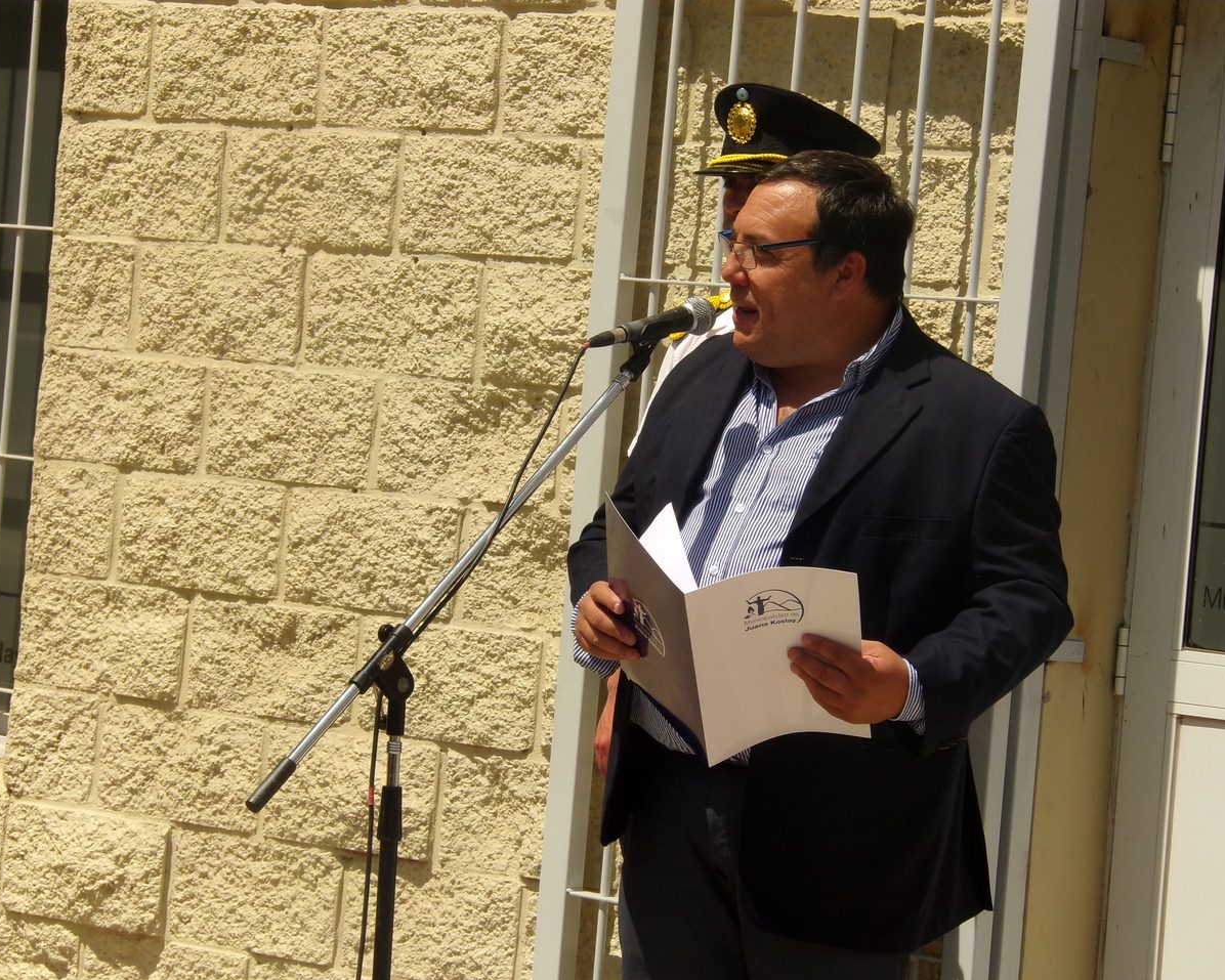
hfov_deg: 13.8
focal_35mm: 140
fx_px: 5076
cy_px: 491
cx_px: 607
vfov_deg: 11.0
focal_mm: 23.8
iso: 100
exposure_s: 1/240
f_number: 10.81
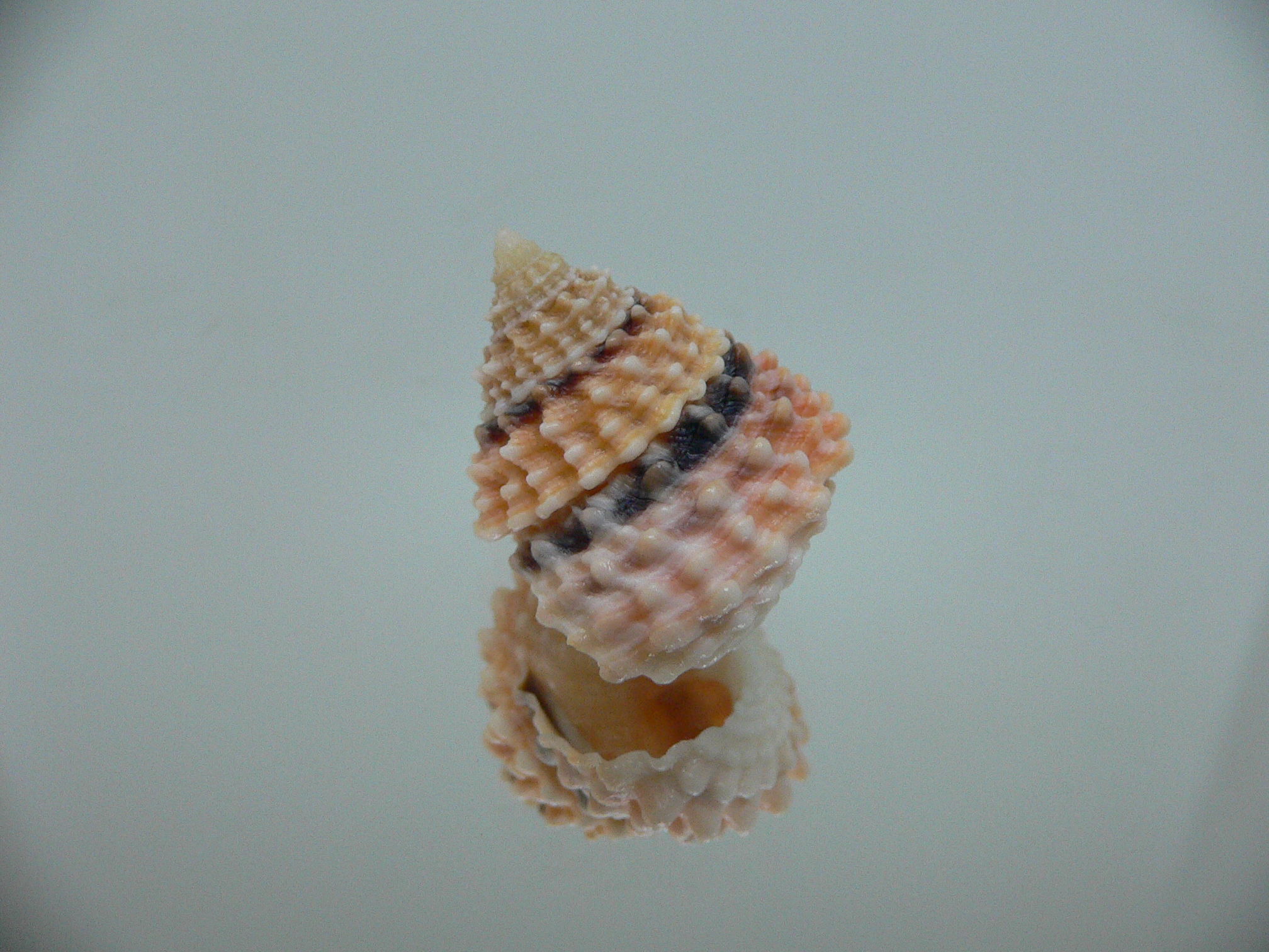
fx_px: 1283
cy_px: 476
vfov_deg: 40.7
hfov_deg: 52.6
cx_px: 634
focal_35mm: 35
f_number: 2.8
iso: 200
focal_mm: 4.6
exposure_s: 1/60
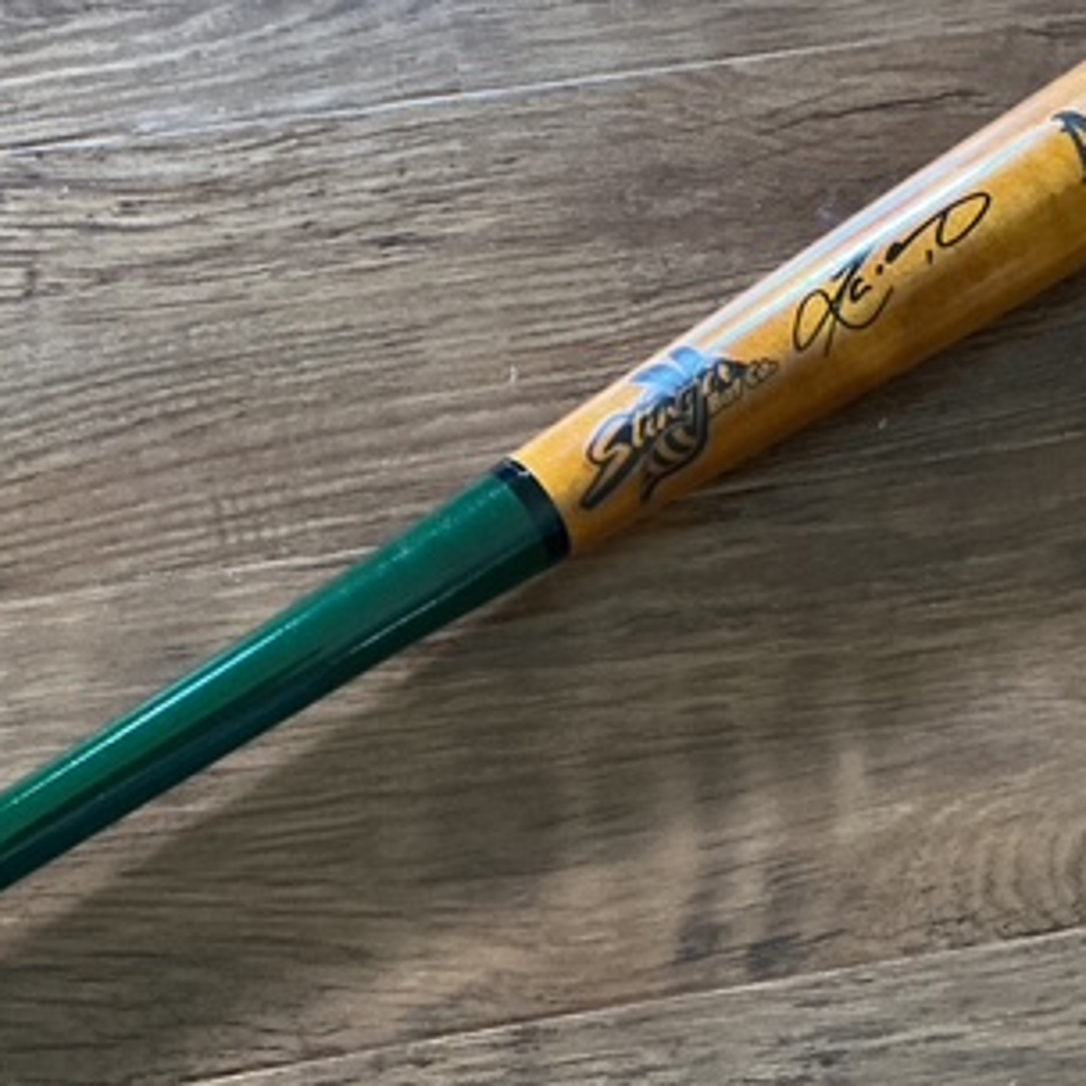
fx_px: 1917
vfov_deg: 31.6
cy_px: 622
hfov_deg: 31.4
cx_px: 350
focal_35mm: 54
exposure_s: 1/30
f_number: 1.8
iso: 500
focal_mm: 3
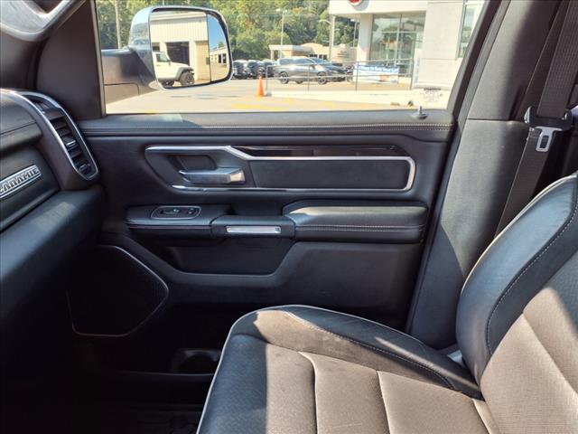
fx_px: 451
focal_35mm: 27
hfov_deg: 65.3
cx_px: 289
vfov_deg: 51.4
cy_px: 217
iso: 40
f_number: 1.9
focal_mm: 3.58
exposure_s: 1/120
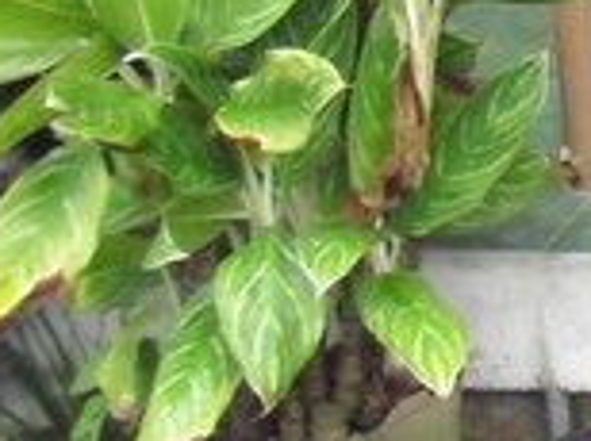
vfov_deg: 5.7
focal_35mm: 253
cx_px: 1927
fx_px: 4313
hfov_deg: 6.9
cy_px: -406
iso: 200
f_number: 2.8
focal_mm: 6.2
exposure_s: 1/60
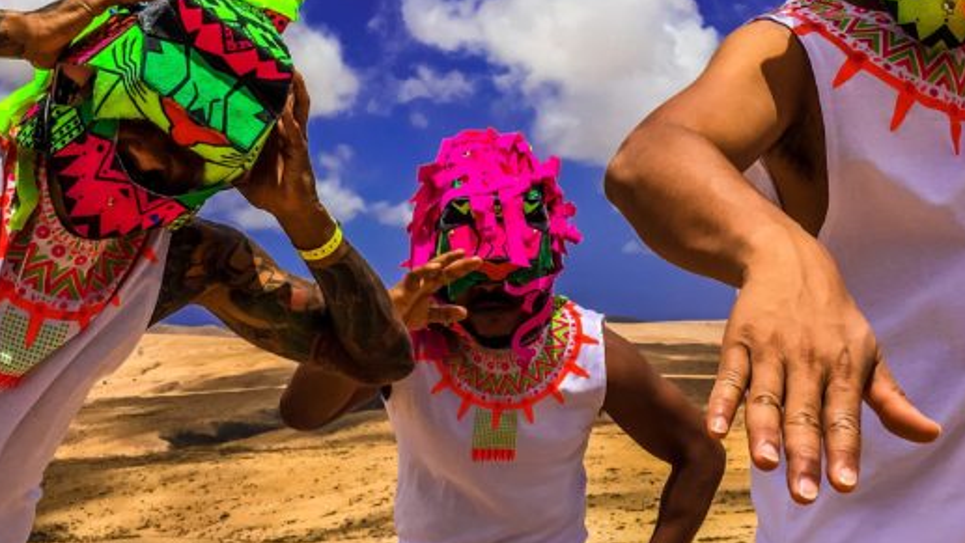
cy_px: 143
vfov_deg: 21.7
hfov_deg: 37.8
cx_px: 521
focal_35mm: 55
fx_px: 1408
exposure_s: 1/3500
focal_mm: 4.15
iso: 25
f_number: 2.2
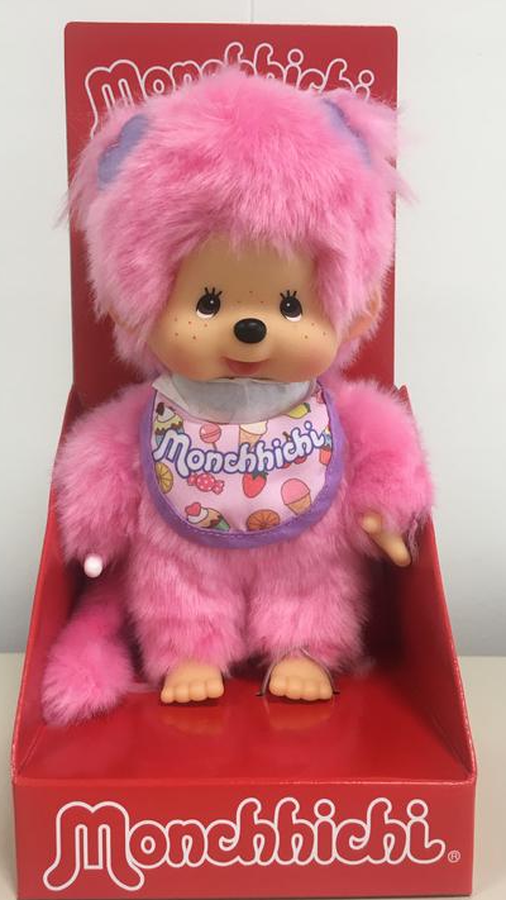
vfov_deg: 61.0
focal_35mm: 32
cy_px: 453
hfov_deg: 36.6
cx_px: 226
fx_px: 763
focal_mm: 4.15
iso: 50
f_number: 2.2
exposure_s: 1/33
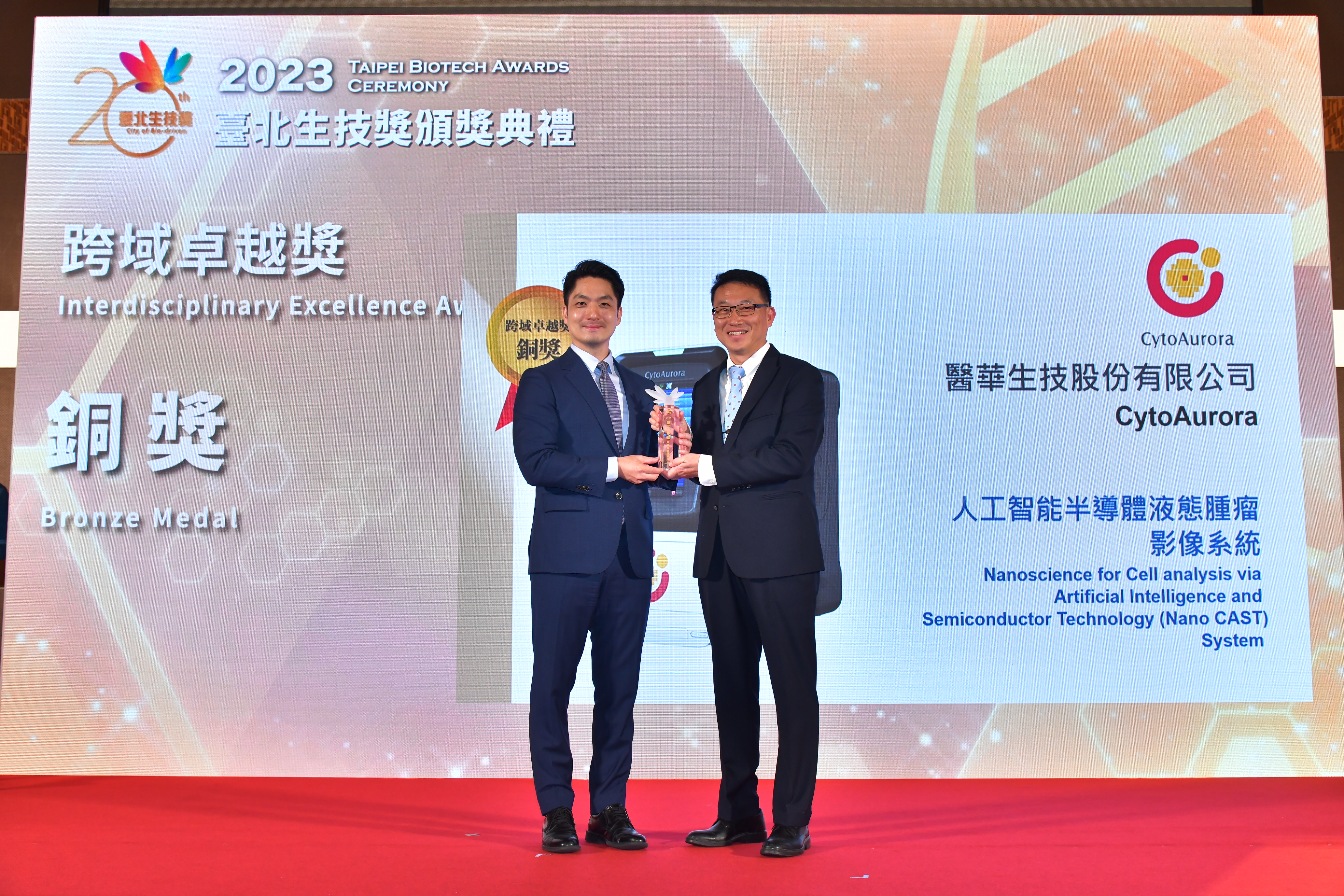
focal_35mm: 40
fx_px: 1493
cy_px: 448
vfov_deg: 33.4
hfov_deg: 48.5
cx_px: 672
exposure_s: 1/80
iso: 1000
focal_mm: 40
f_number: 6.3
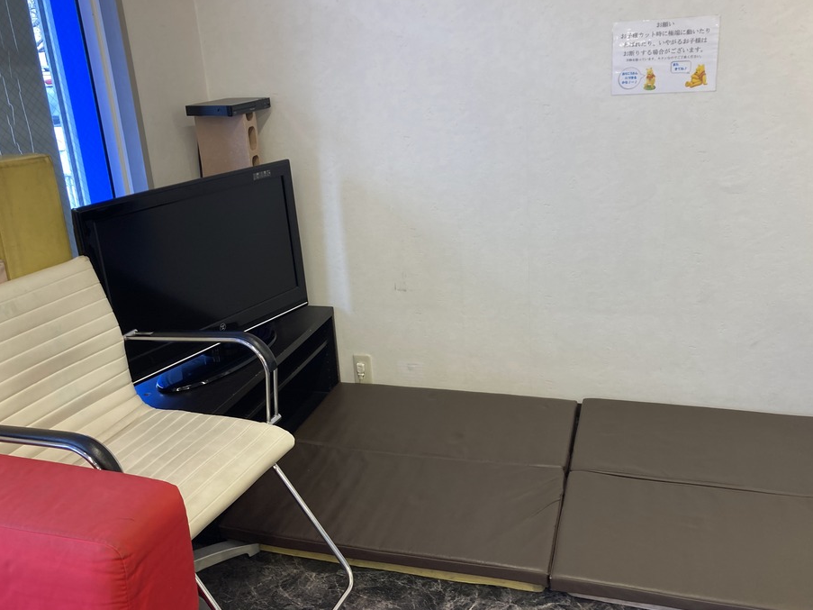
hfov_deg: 58.3
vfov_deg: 45.4
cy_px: 292
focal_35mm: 31
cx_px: 426
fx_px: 728
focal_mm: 3.99
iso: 80
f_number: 1.8
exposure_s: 1/100
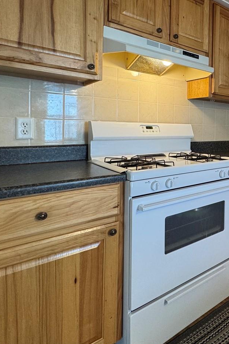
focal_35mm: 25
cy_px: 133
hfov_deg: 43.5
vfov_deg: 70.5
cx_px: 232
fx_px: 239
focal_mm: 2.22
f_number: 2.2
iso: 160
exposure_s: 1/120
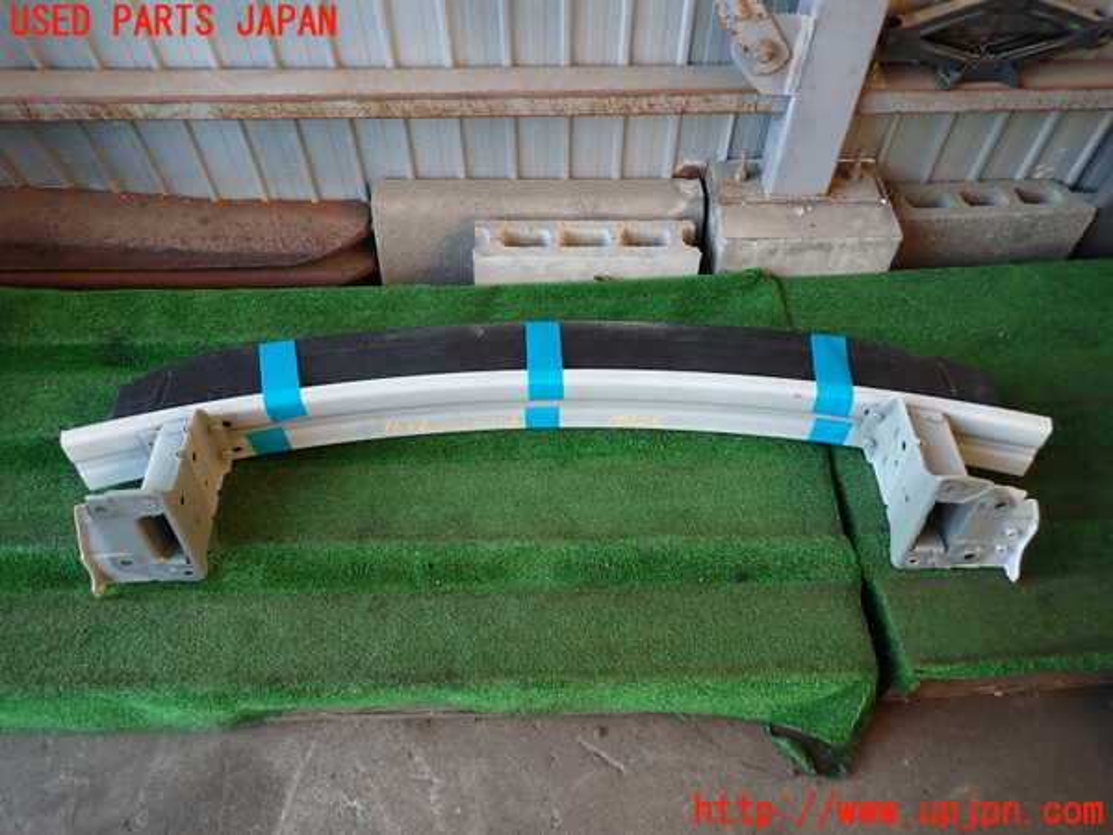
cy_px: 418
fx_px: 804
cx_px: 556
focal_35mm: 25
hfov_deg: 69.4
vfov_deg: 54.9
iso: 160
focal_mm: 4.5
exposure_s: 1/60
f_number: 2
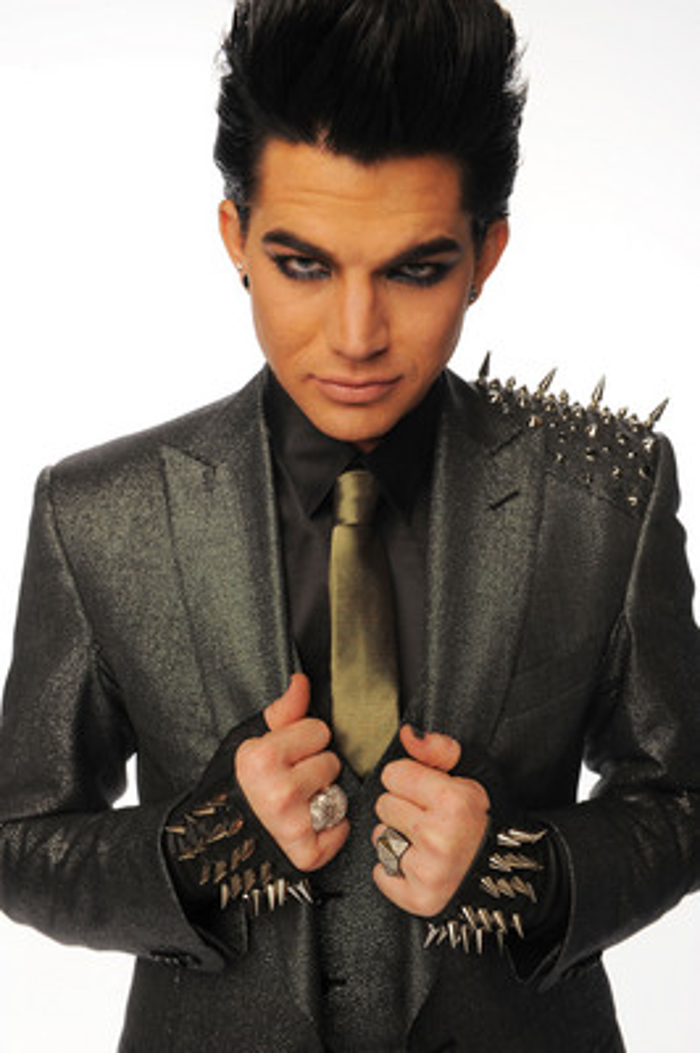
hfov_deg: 31.8
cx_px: 350
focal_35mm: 42
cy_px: 526
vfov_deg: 46.4
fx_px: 1227
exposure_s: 1/200
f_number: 7.1
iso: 200
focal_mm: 42
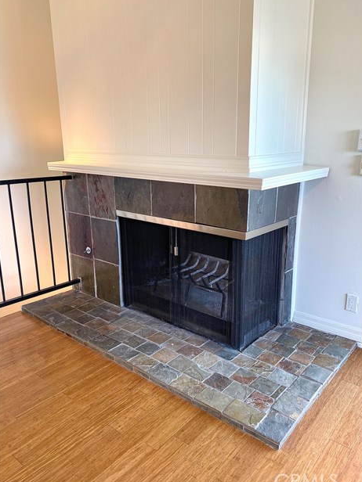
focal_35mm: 27
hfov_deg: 51.4
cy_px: 242
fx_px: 376
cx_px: 184
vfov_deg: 65.3
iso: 80
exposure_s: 1/60
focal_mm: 4.25
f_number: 1.8
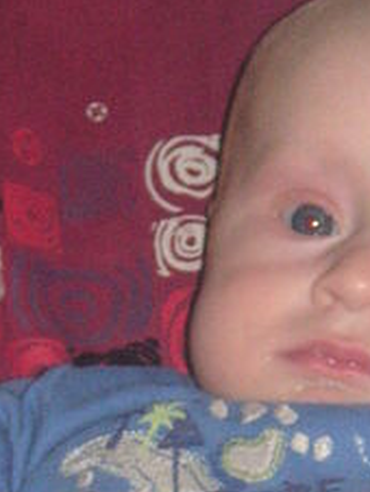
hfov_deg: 5.1
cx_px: 335
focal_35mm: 290
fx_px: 4125
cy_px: 583
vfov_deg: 6.8
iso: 160
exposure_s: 1/90
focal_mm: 13.6
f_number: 4.6
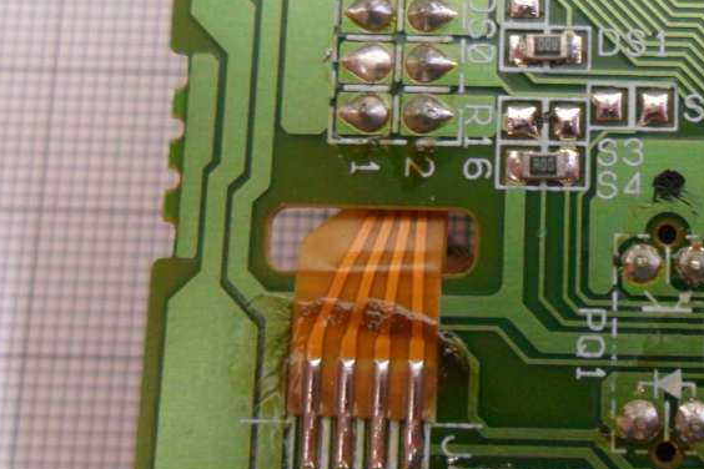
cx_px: 568
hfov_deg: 37.4
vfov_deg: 26.2
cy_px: 117
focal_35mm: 51
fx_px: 997
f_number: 3.5
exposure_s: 1/4
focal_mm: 4.9
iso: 200
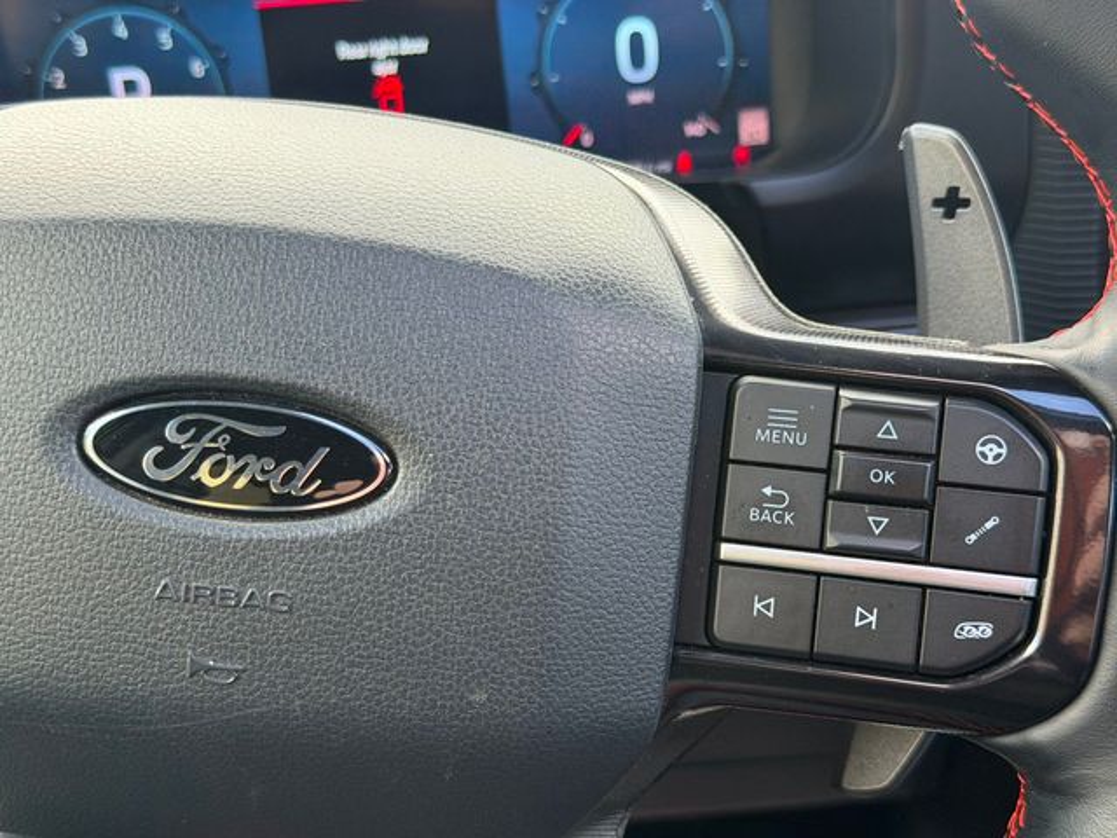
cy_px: 419
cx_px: 558
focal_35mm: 48
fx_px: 1549
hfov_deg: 39.7
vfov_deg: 30.3
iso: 200
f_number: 1.78
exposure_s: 1/151
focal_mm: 6.76
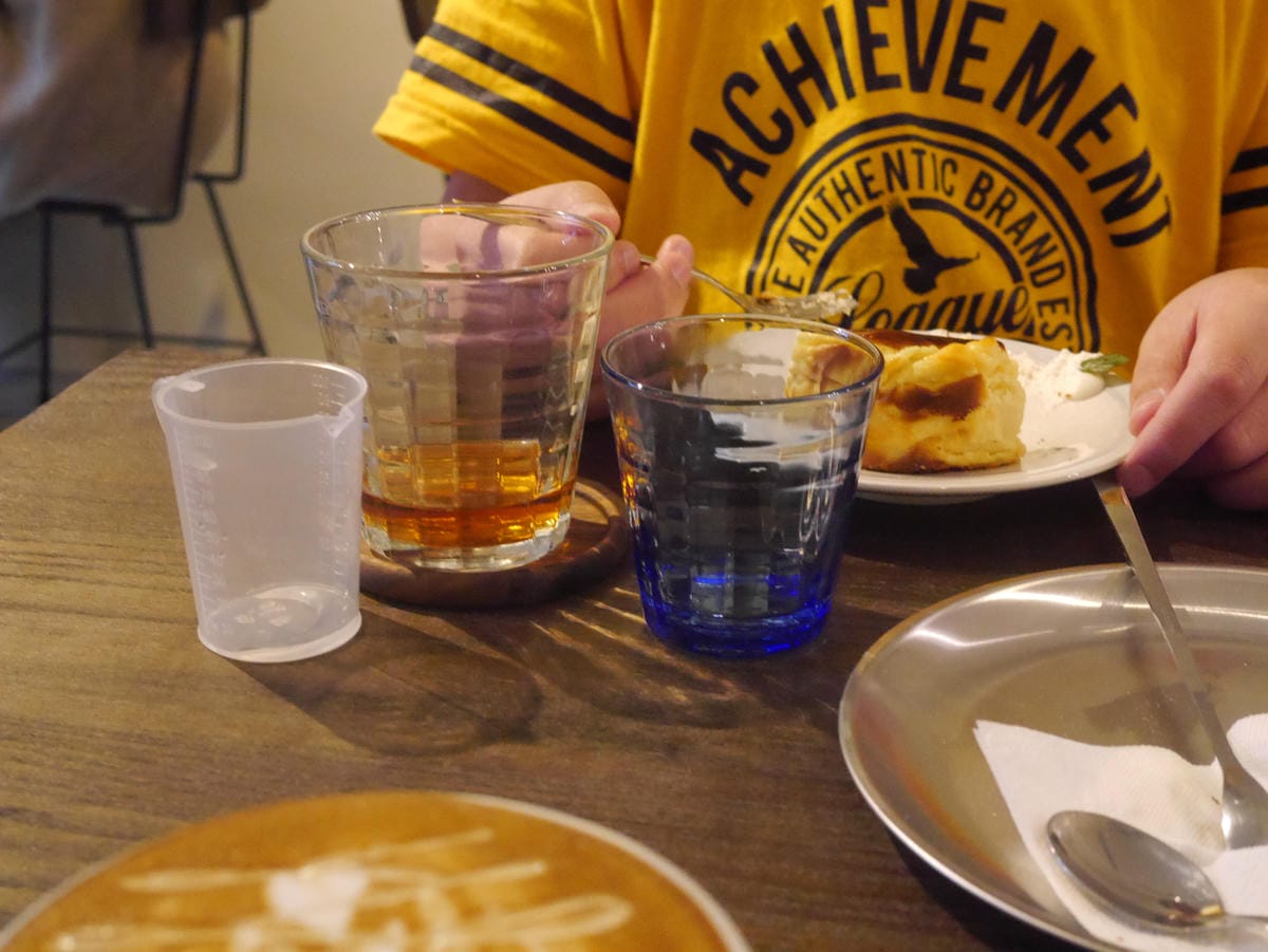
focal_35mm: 50
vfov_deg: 29.1
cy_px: 476
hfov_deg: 38.2
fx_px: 1832
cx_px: 634
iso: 3200
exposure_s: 1/30
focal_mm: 25
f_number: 6.3
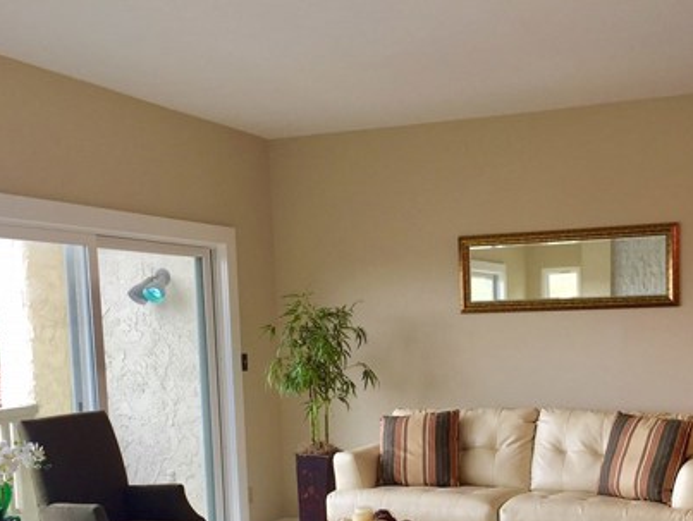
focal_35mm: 46
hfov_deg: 40.9
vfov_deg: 30.9
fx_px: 922
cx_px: 435
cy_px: 399
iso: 32
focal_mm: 4.15
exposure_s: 1/40
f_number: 2.2
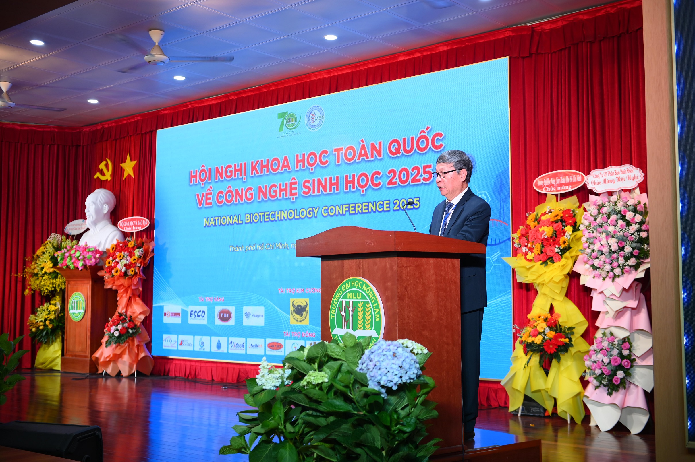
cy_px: 231
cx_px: 348
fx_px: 810
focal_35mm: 42
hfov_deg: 46.4
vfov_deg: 31.8
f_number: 4.5
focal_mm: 42
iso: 400
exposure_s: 1/125
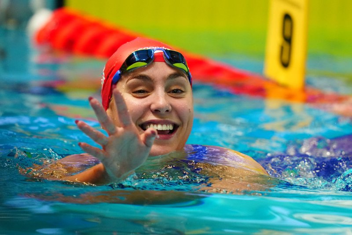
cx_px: 176
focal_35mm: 400
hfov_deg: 5.2
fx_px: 3912
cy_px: 118
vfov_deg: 3.4
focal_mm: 400
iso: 5000
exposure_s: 1/1600
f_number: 2.8
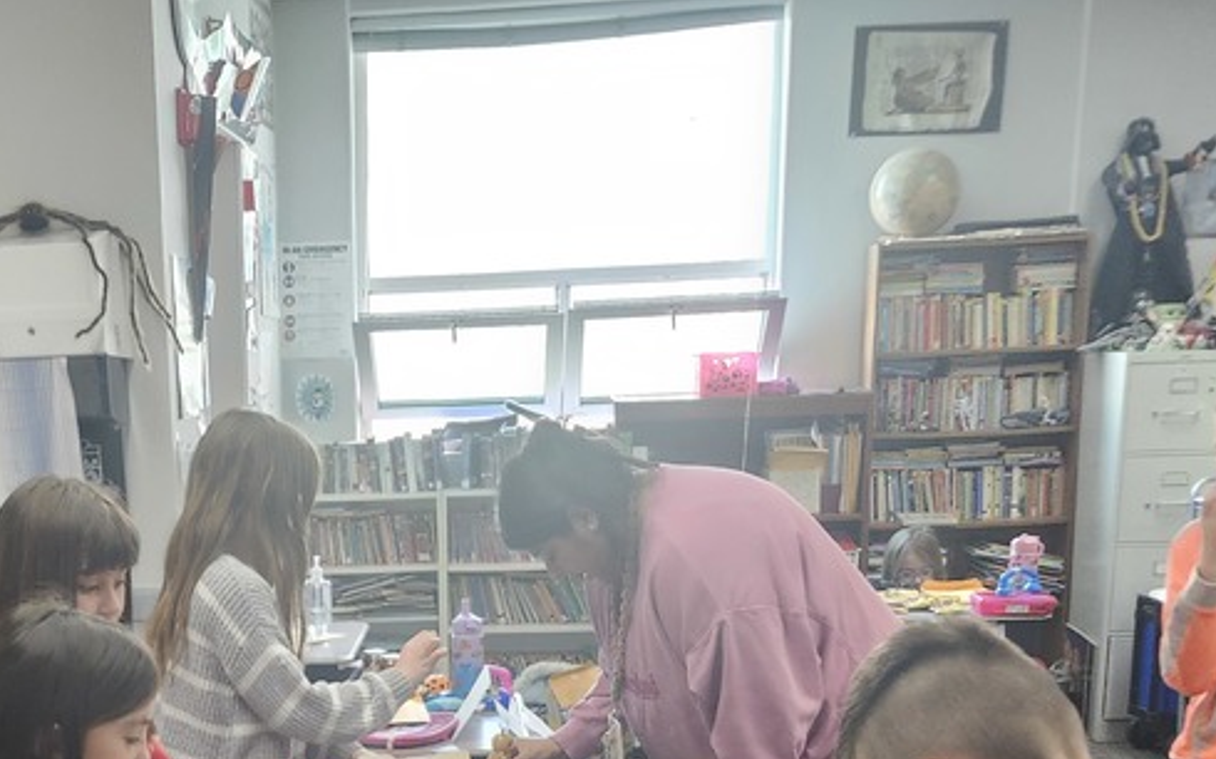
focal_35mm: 51
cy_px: 789
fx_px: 1690
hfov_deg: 38.3
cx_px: 273
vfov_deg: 24.0
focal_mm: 5.54
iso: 500
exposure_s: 1/60
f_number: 1.8
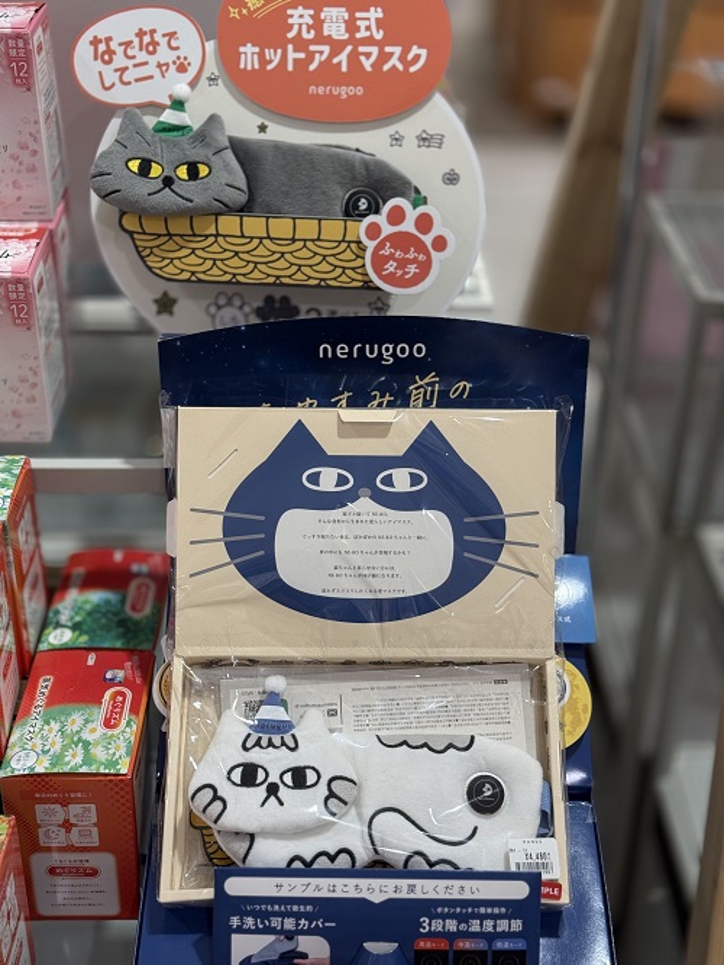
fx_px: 1338
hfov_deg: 30.3
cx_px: 362
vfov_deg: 39.6
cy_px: 482
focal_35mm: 48
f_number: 1.78
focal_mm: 6.76
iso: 160
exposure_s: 1/249
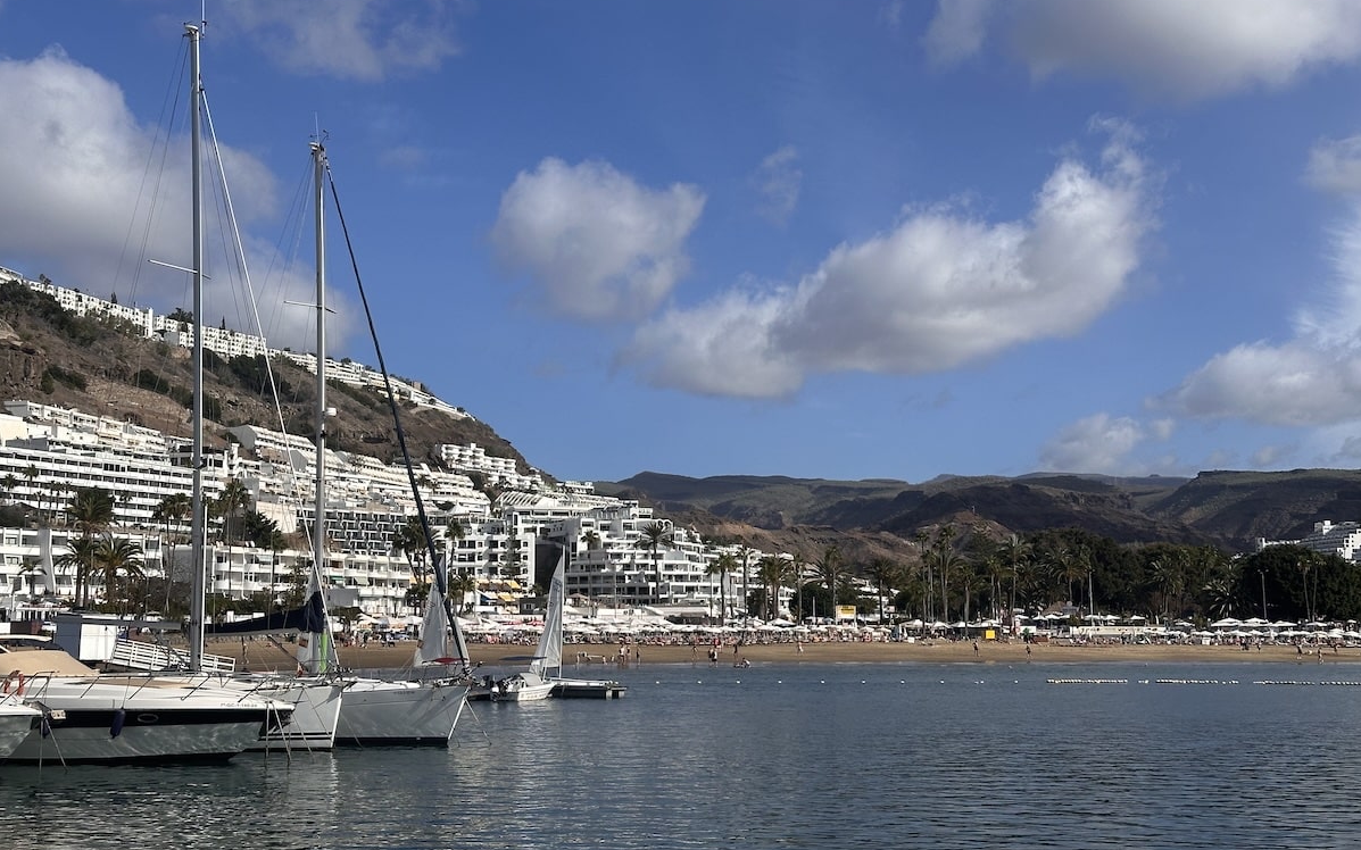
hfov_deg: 39.6
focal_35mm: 51
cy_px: 385
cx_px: 681
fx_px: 1892
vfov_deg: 25.3
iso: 64
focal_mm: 6.86
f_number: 1.78
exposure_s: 1/6211
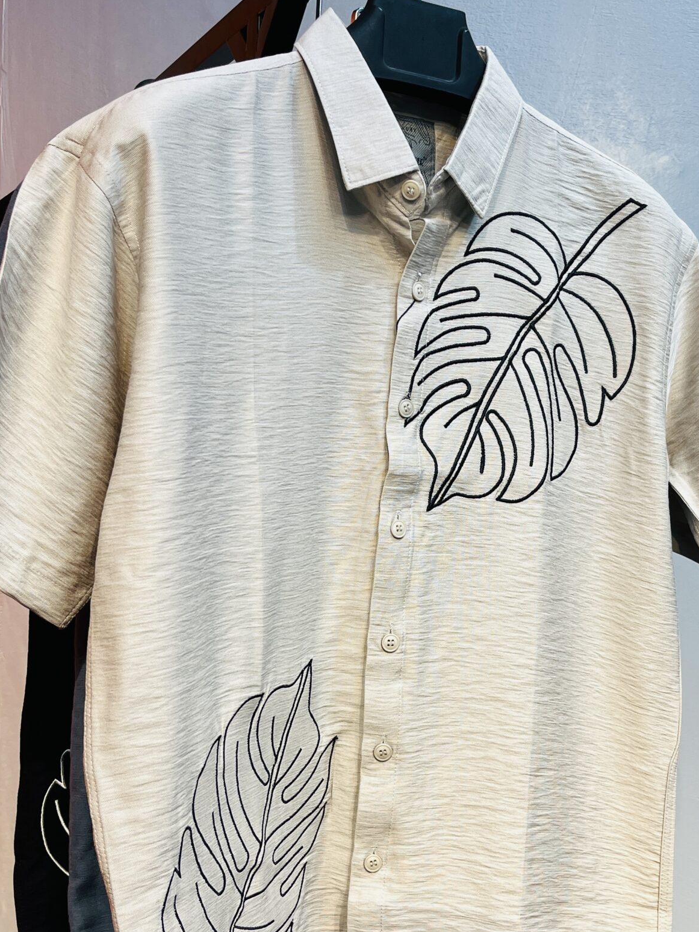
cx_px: 403
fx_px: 1158
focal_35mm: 43
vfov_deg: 43.8
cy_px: 505
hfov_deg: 33.5
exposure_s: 1/449
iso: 50
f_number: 1.6
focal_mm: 5.1
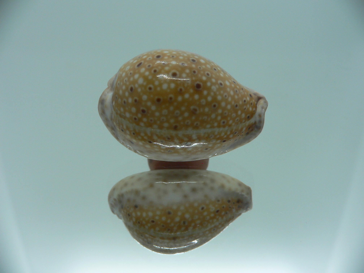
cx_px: 182
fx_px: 368
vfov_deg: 40.7
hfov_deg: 52.6
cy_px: 136
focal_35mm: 35
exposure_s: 1/60
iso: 80
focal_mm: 4.6
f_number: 2.8
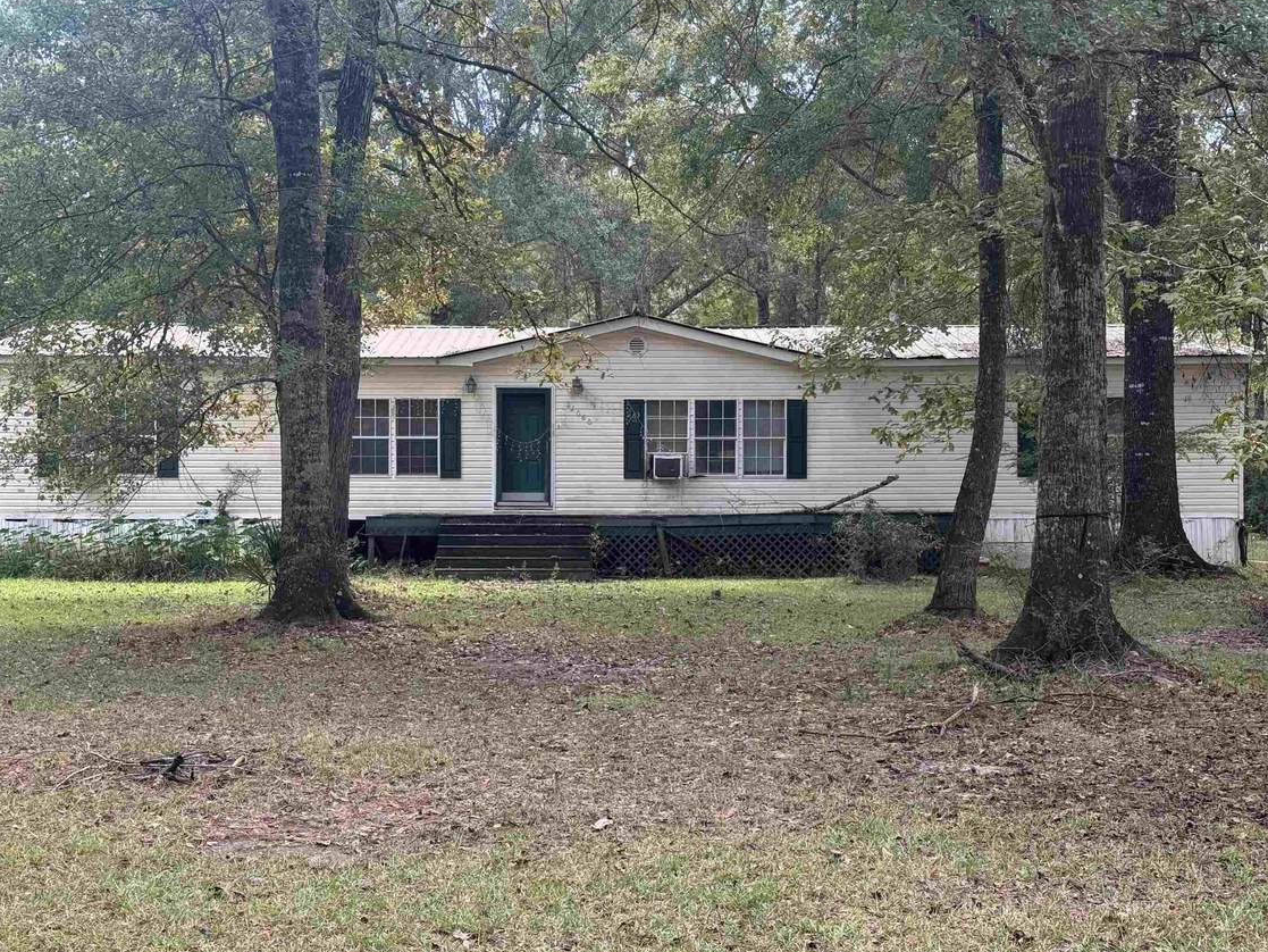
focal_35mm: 55
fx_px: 2015
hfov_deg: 34.9
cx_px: 635
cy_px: 515
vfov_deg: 26.6
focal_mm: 6.76
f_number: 1.78
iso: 64
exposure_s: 1/256
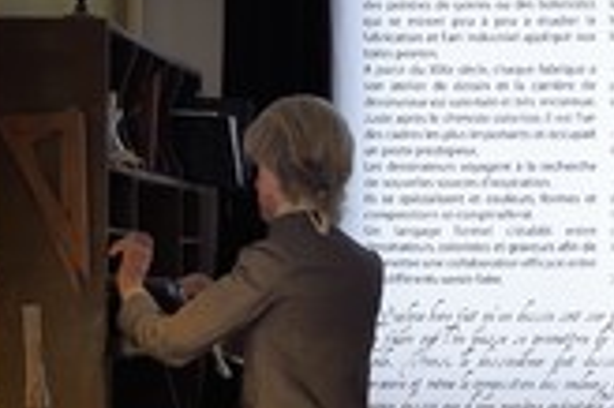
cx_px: 490
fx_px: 2181
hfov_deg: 15.9
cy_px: 337
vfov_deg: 10.7
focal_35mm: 128
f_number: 7.1
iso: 1600
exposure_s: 1/15
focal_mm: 50
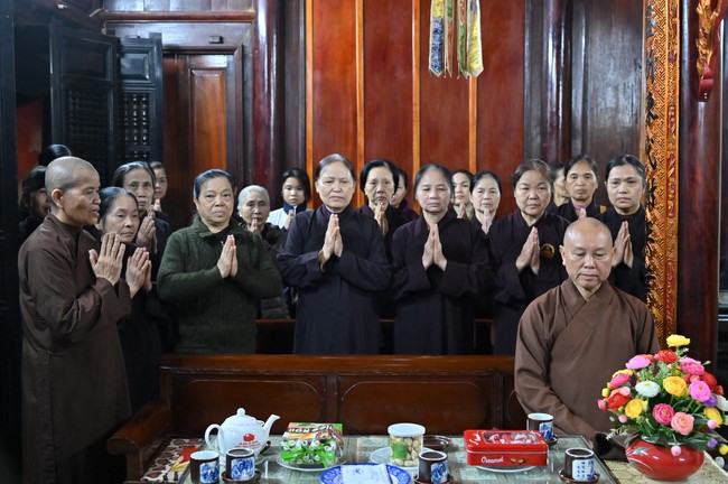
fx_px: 929
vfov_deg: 29.2
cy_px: 242
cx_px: 364
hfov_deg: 42.8
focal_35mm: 46
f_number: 5
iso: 4000
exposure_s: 1/125
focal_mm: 46
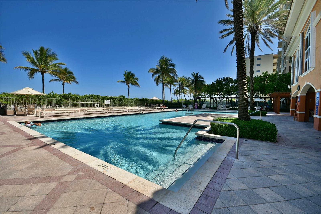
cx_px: 160
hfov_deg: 100.4
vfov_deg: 77.3
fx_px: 134
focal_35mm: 15
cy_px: 107
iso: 100
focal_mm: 10
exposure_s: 1/500
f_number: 7.1
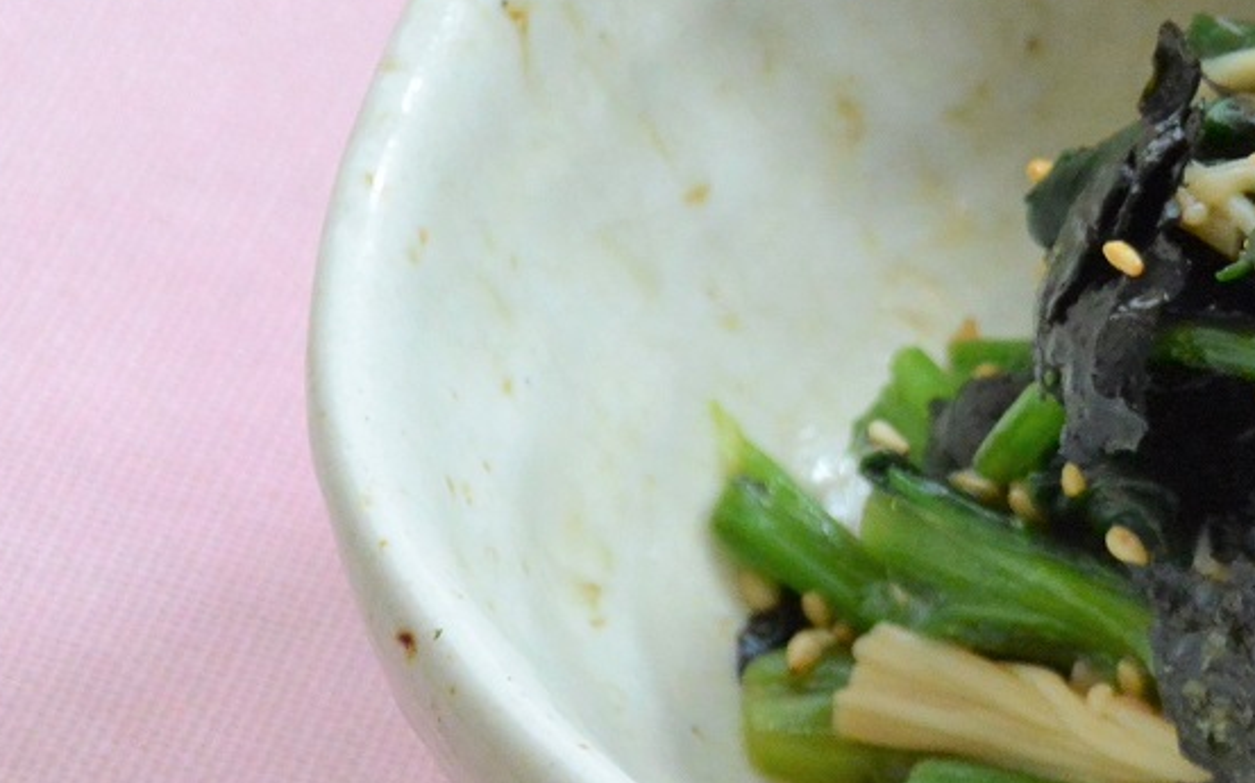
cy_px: 395
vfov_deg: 12.8
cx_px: 1499
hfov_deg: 19.3
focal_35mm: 102
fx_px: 3487
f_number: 4.2
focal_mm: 15
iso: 900
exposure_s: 1/60
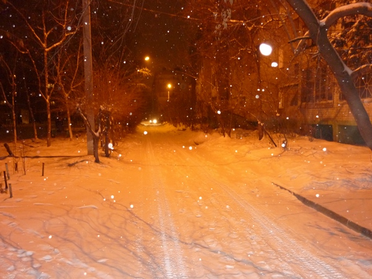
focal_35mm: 33
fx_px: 355
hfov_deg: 55.4
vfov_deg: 42.9
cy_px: 140
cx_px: 186
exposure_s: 1/8
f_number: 2.8
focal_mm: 5.5
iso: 500
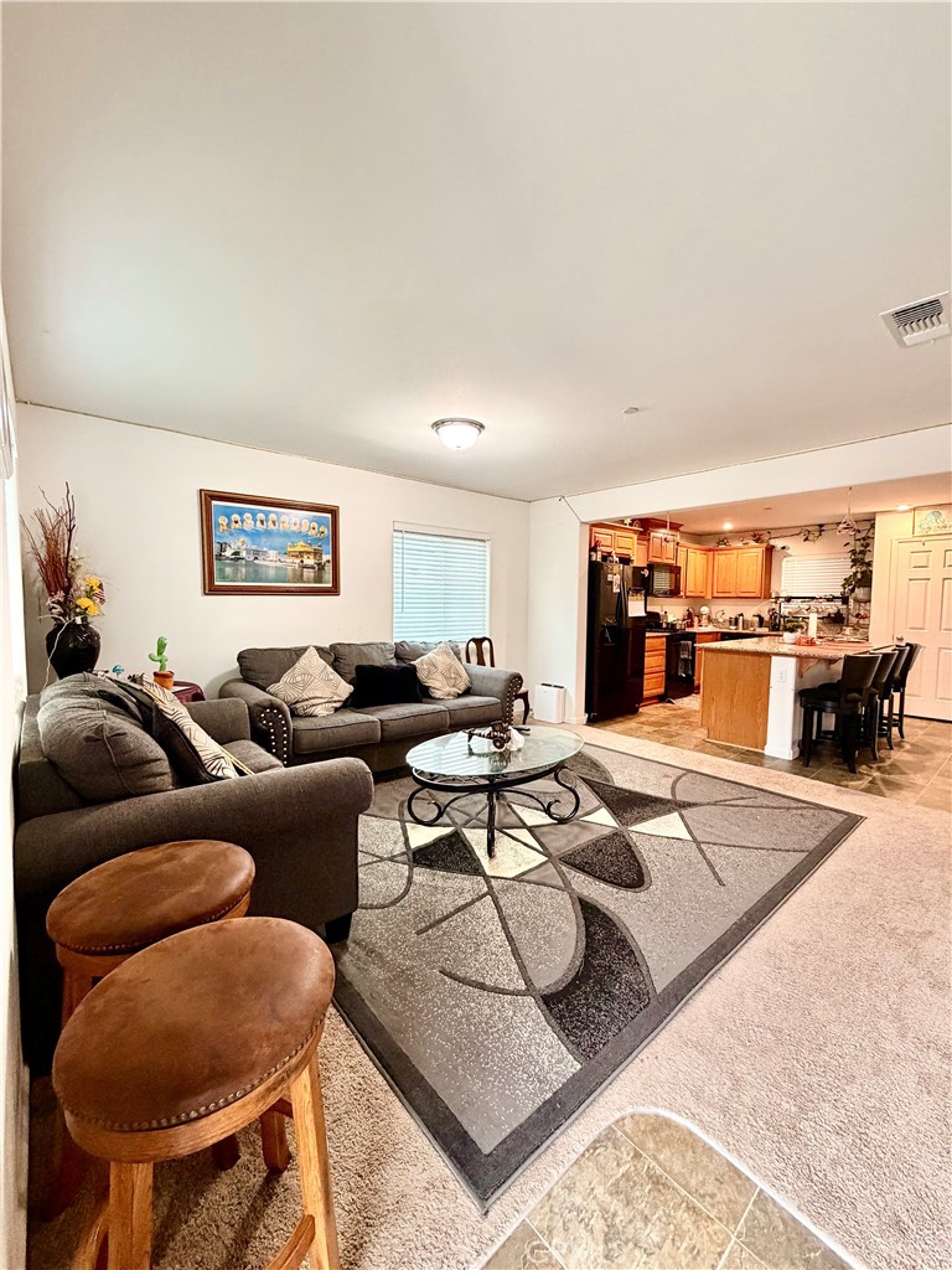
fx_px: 513
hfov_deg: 85.7
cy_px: 635
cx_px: 476
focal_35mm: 14
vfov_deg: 102.1
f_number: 2.2
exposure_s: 1/60
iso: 400
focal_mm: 2.22
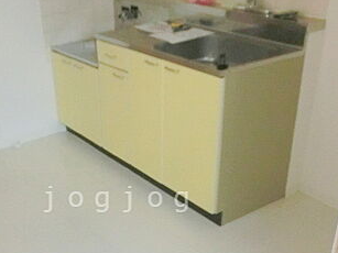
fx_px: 488
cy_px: 199
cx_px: 119
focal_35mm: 50
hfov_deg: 37.9
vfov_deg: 28.5
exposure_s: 1/250
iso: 800
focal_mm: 4.24
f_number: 3
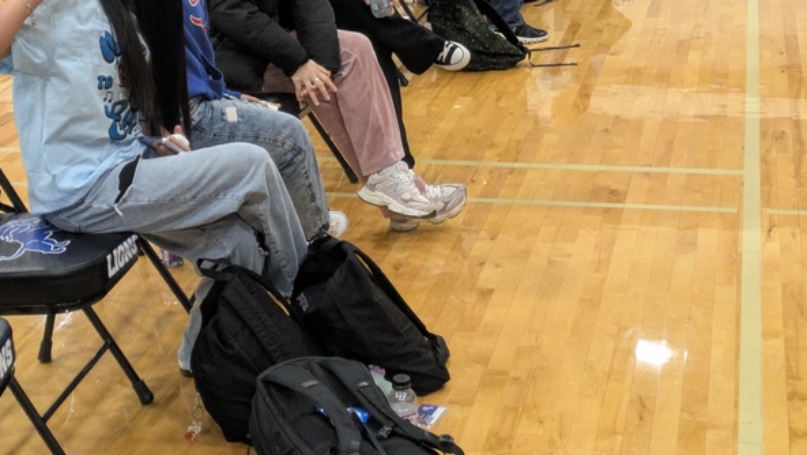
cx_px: 405
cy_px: -42
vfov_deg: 15.7
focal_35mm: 75
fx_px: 1605
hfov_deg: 28.2
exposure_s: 1/120
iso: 332
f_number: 1.89
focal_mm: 5.43
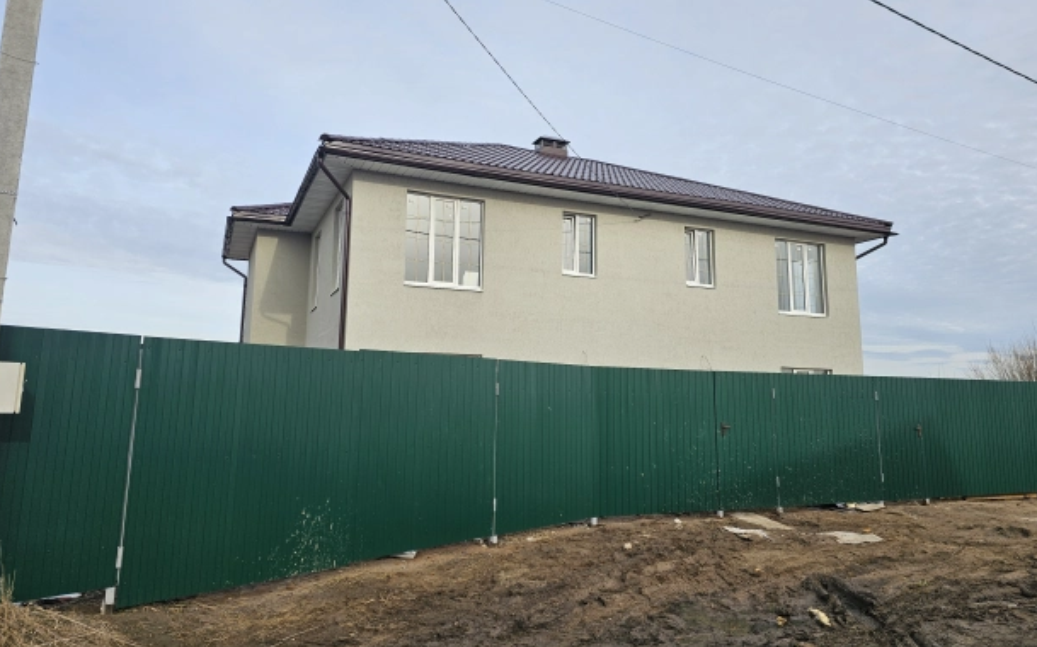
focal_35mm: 25
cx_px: 523
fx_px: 706
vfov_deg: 49.1
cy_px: 283
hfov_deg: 72.6
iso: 10
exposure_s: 1/450
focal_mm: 6.3
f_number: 1.7
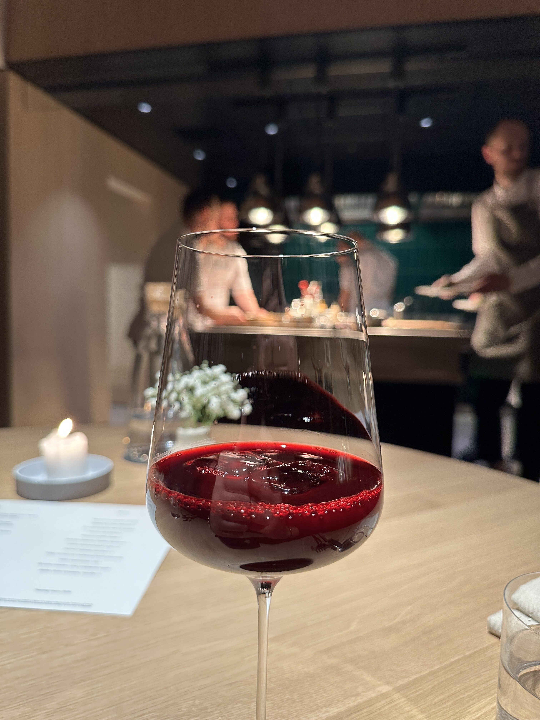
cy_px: 360
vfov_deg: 71.6
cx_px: 270
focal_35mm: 24
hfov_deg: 56.8
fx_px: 499
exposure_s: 1/67
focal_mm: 6.86
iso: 250
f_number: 1.78
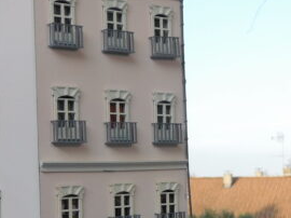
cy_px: 185
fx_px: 748
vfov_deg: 16.4
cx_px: 149
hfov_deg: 22.0
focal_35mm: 89
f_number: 3.6
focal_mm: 7.1
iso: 125
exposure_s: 1/400
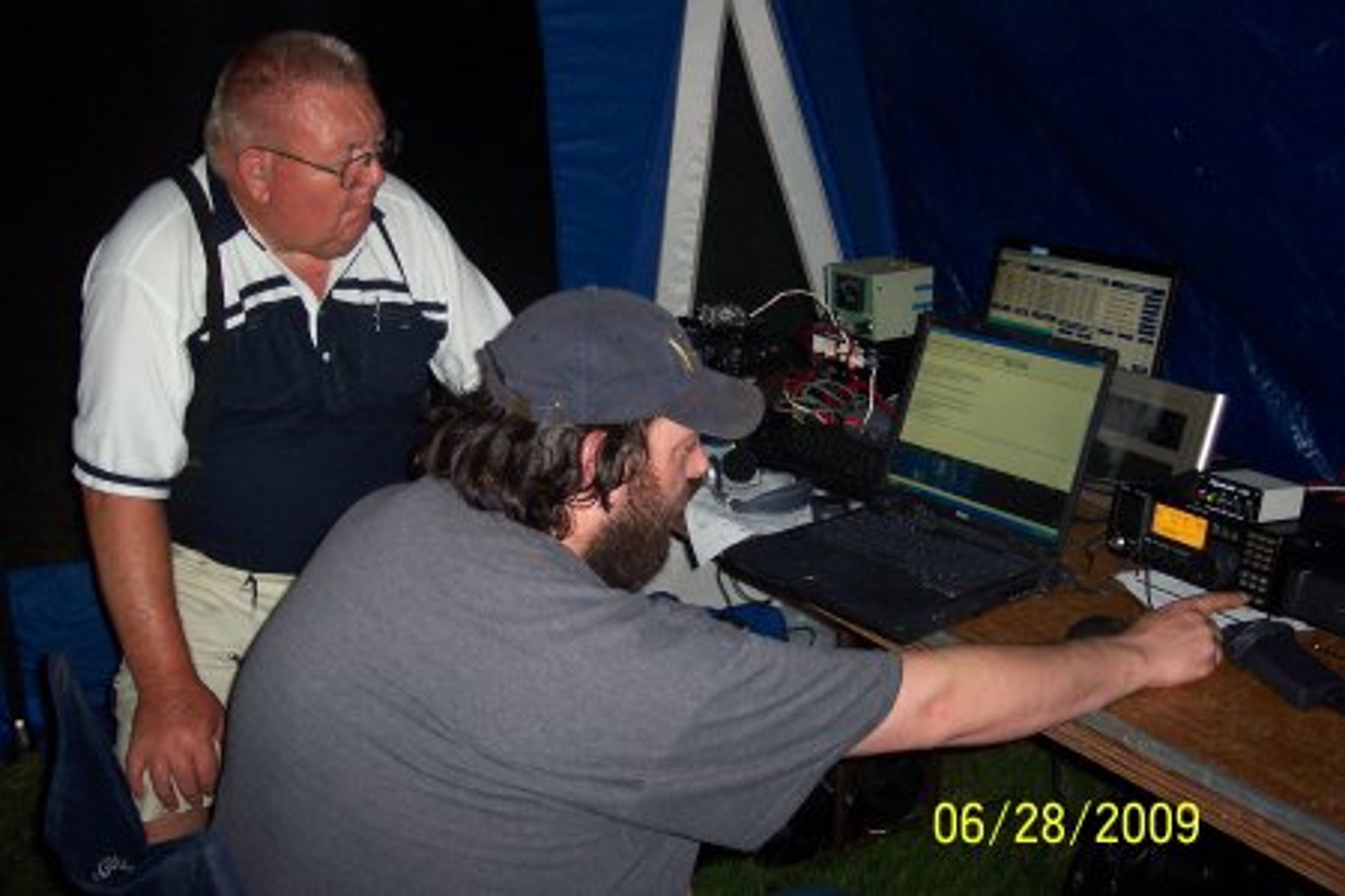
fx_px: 1420
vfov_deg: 35.1
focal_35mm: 38
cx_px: 672
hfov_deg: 50.7
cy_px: 448
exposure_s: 1/30
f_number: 2.8
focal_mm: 8
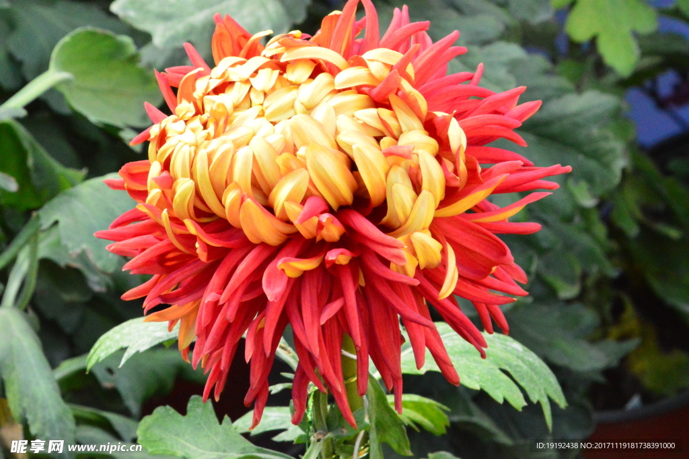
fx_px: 3155
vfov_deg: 8.3
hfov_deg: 12.5
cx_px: 344
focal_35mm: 165
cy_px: 230
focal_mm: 110
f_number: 18
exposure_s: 1/125
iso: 6400
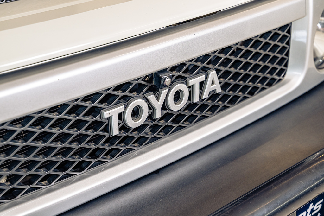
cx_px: 162
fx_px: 531
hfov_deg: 33.9
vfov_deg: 23.0
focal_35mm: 59
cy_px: 108
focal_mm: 59
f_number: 5
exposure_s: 1/200
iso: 500
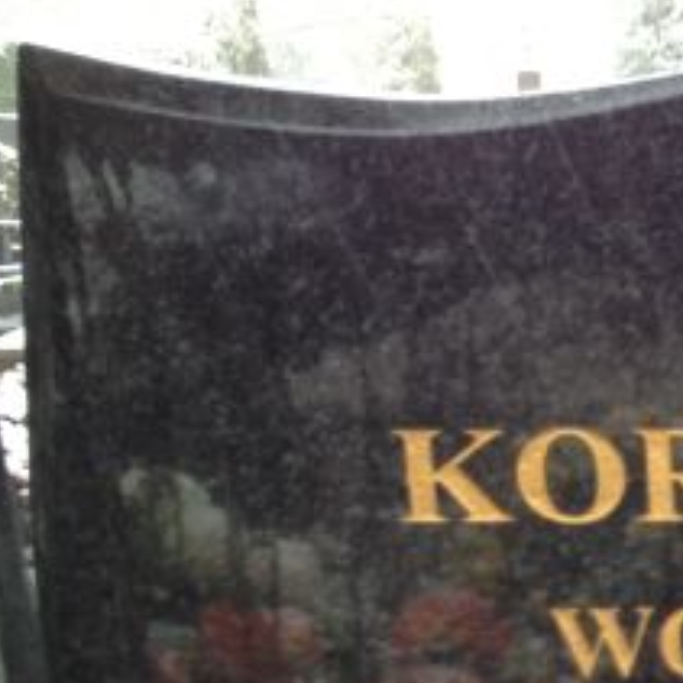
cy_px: 715
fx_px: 2098
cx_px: 910
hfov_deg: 17.3
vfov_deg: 17.9
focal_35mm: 94
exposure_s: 1/20
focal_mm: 4.28
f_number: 2.4
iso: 64
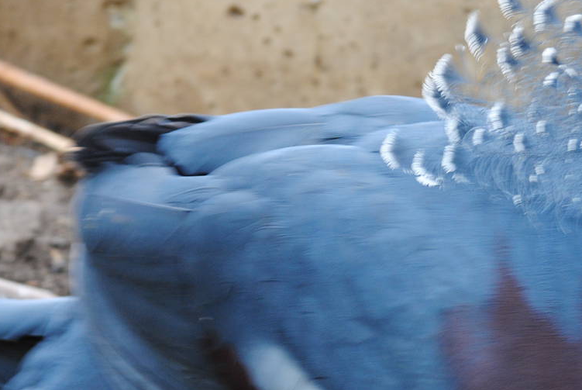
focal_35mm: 294
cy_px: 343
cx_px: 512
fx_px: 4759
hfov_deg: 7.0
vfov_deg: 4.7
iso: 400
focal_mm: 92
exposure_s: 1/30
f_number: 4.5
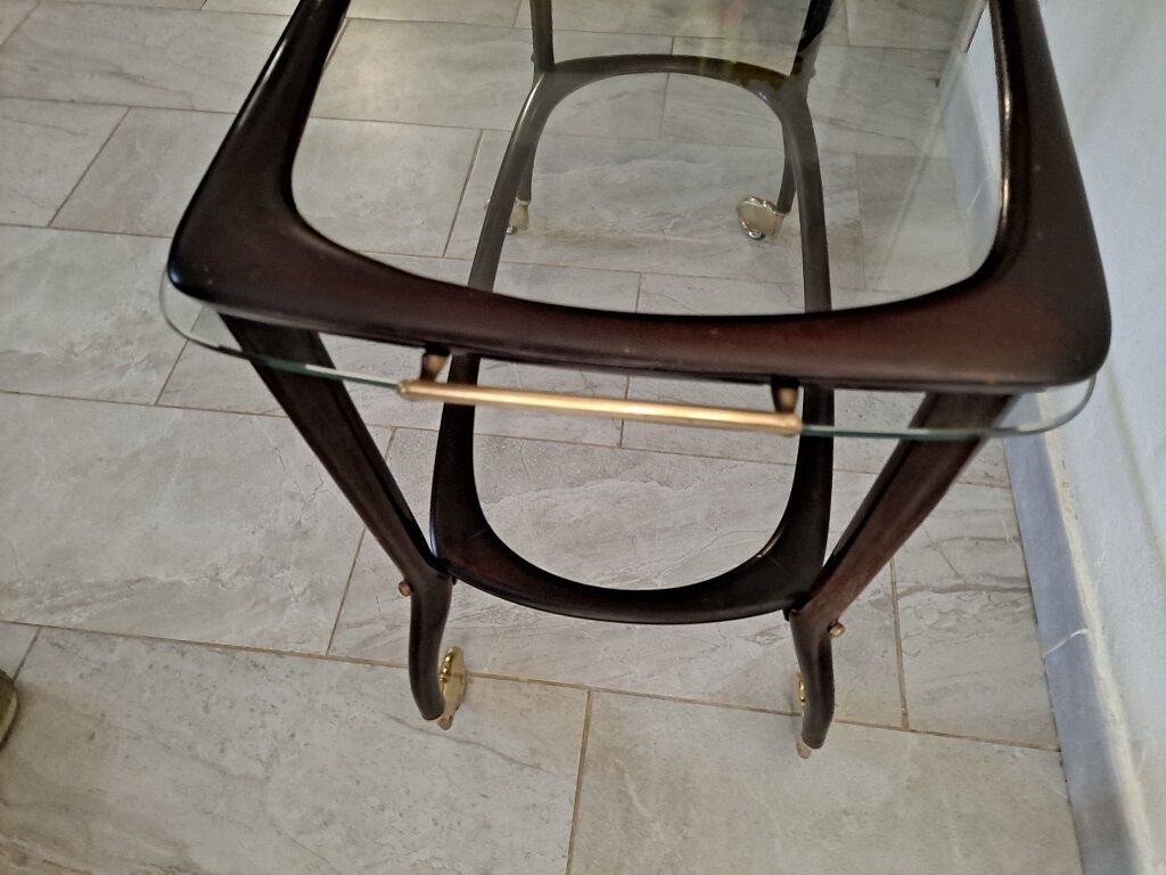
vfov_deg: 54.9
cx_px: 583
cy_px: 438
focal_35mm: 25
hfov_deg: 69.4
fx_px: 842
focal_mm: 4.6
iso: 500
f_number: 2
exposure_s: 1/25
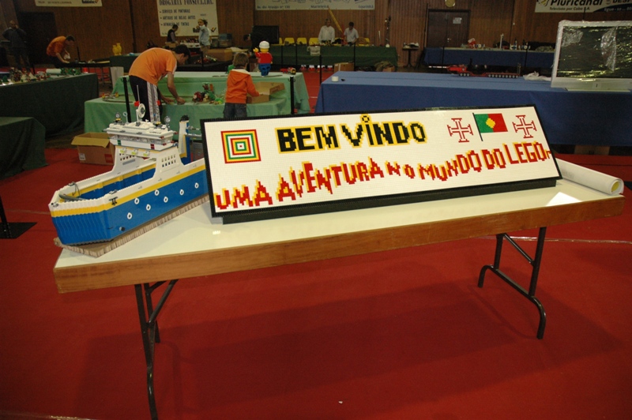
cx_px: 316
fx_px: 474
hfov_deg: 67.4
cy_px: 210
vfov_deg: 47.9
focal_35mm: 27
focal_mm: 18
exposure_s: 1/60
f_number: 4
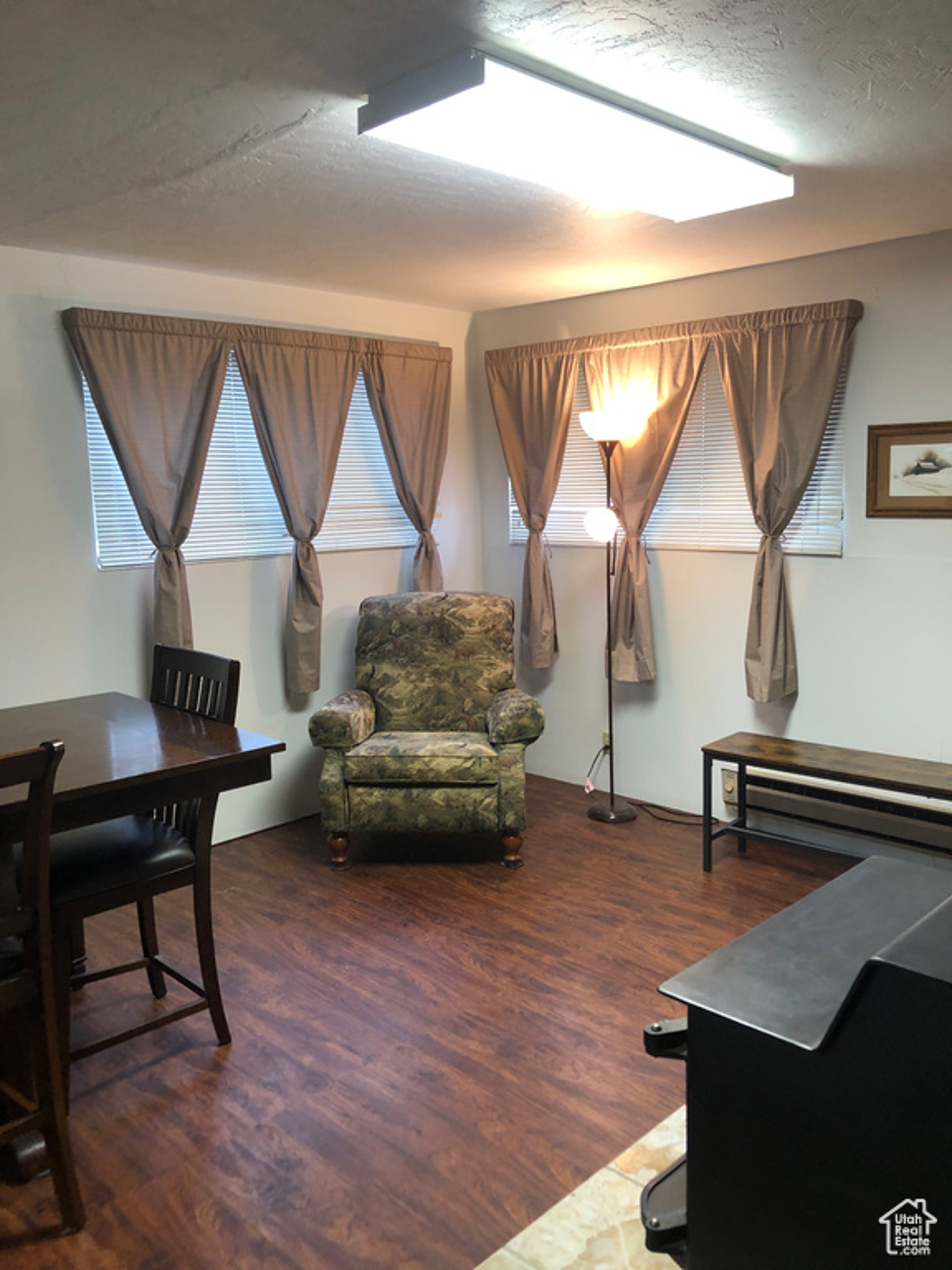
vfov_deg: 63.4
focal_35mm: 28
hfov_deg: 49.7
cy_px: 635
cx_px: 476
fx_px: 1027
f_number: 1.8
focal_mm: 3.99
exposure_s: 1/30
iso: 40
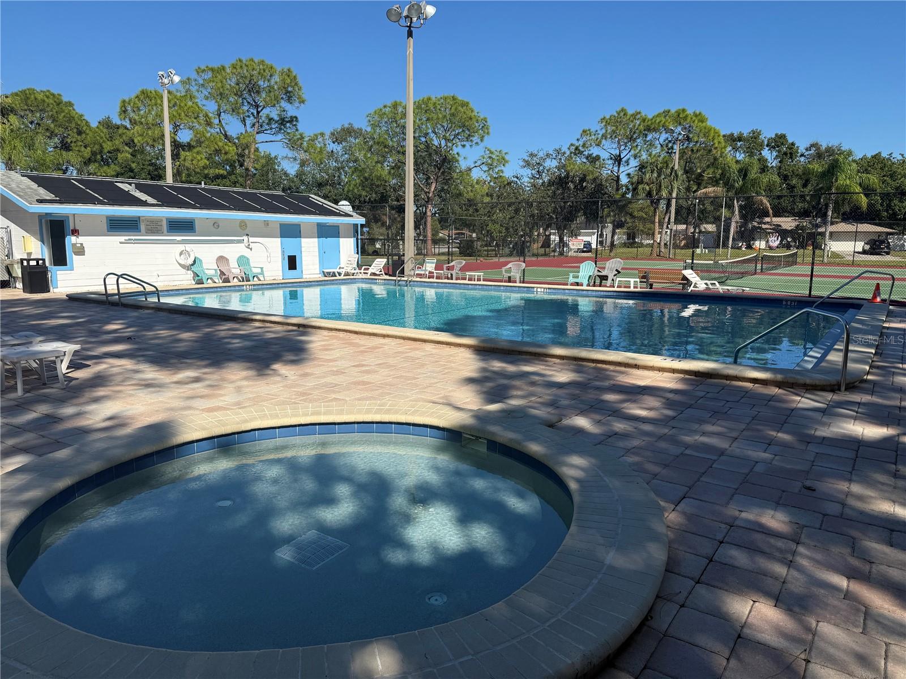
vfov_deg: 56.8
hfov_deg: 71.6
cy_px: 340
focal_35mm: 24
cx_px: 453
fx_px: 628
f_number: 1.78
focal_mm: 6.76
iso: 80
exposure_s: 1/6173
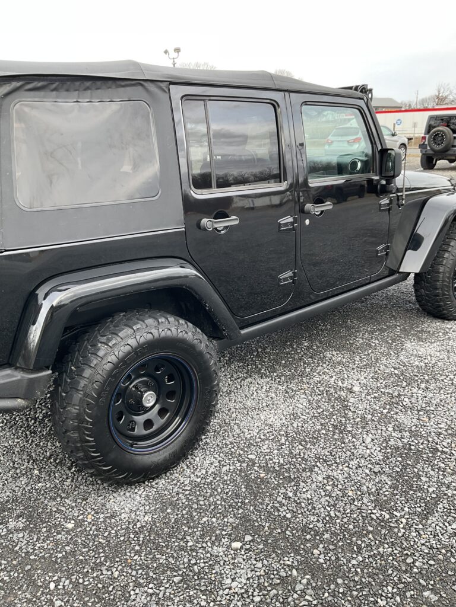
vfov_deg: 61.7
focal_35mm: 29
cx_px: 228
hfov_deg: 48.2
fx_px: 509
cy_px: 304
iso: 25
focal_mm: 3
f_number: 1.8
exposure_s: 1/120
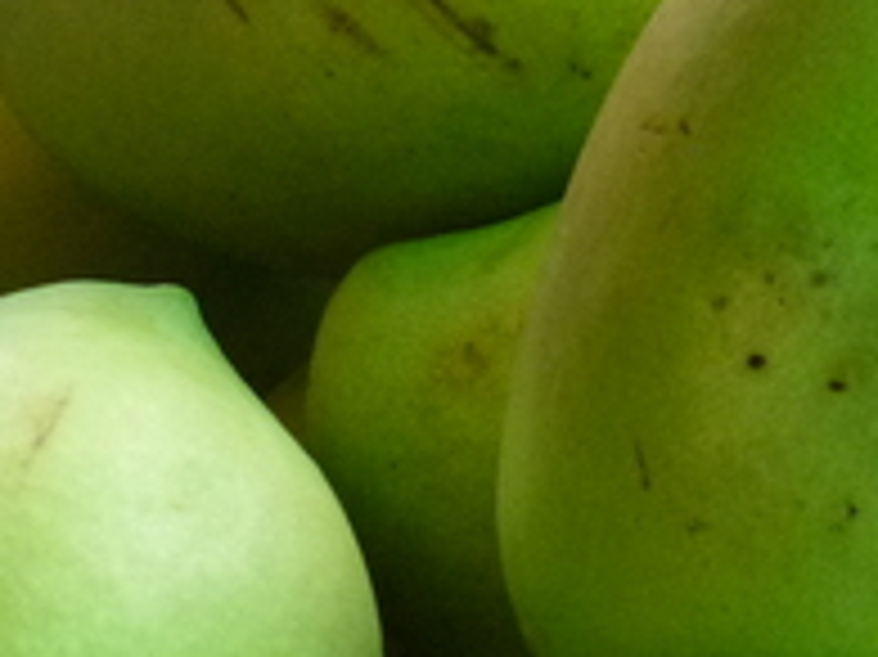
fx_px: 7503
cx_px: 662
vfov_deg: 5.0
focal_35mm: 296
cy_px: 4
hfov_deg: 6.7
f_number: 5
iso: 400
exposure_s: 1/125
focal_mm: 17.3
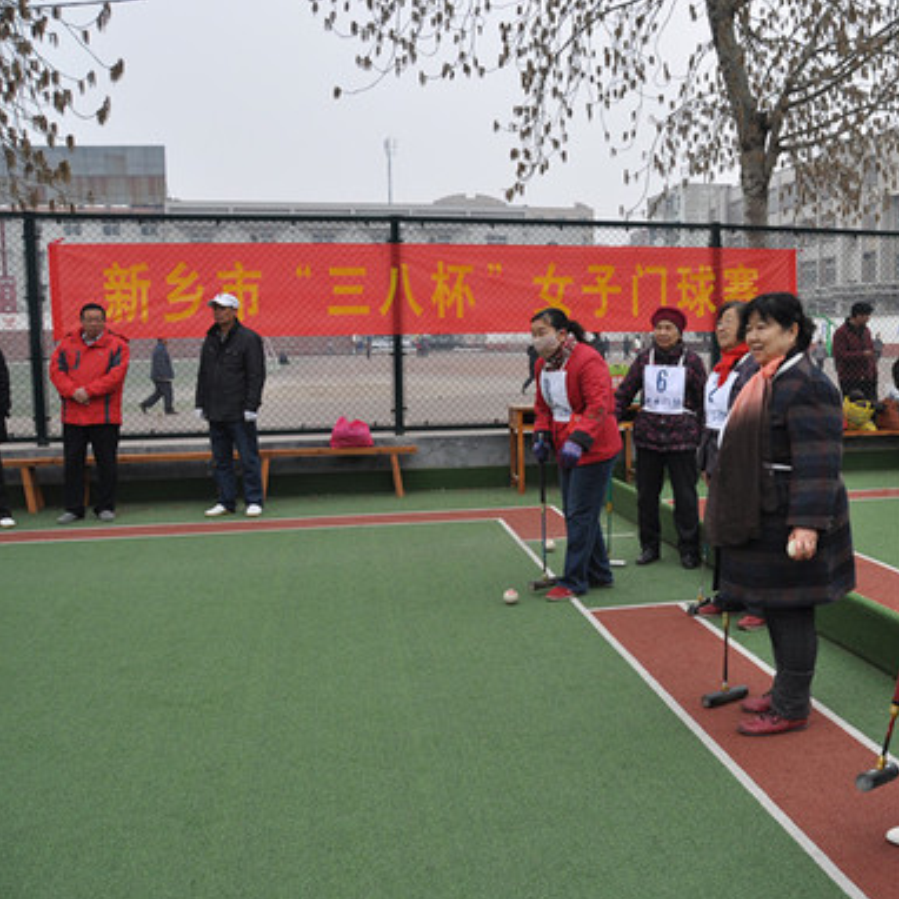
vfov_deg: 46.0
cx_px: 704
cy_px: 466
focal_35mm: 36
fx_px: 1058
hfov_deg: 44.1
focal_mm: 18
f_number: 5.6
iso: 200
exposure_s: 1/60
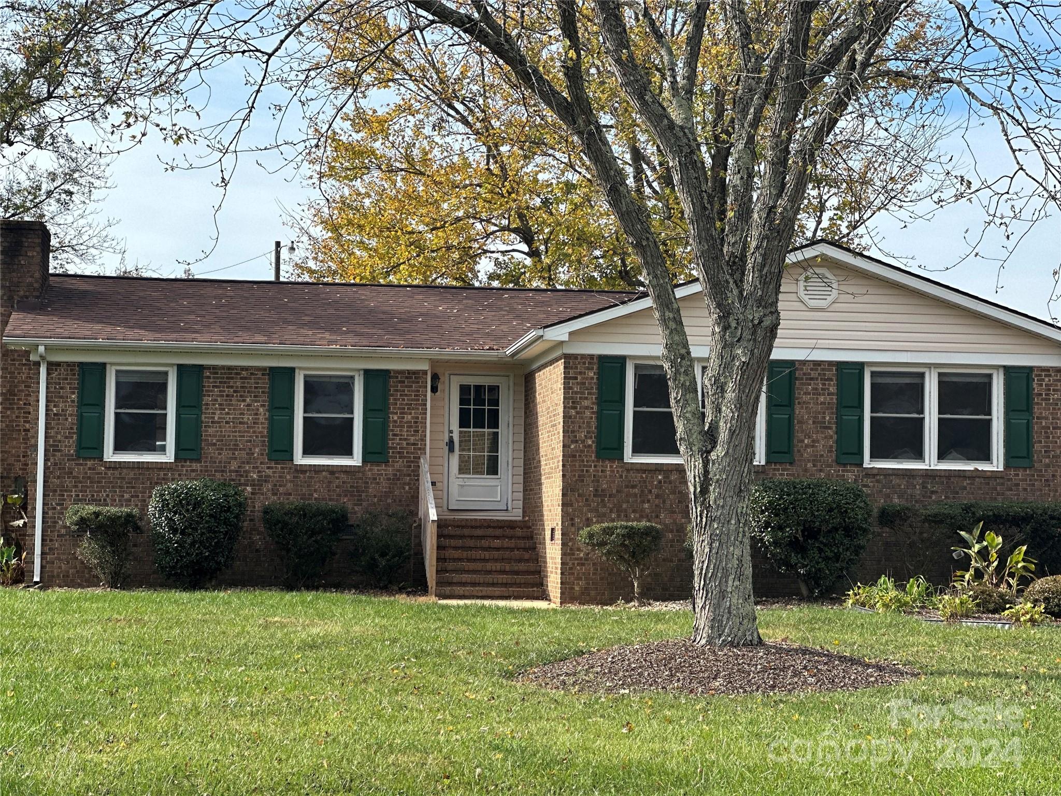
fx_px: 2360
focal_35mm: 77
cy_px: 398
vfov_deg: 19.1
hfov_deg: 25.3
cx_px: 530
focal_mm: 9
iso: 32
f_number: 2.8
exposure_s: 1/380
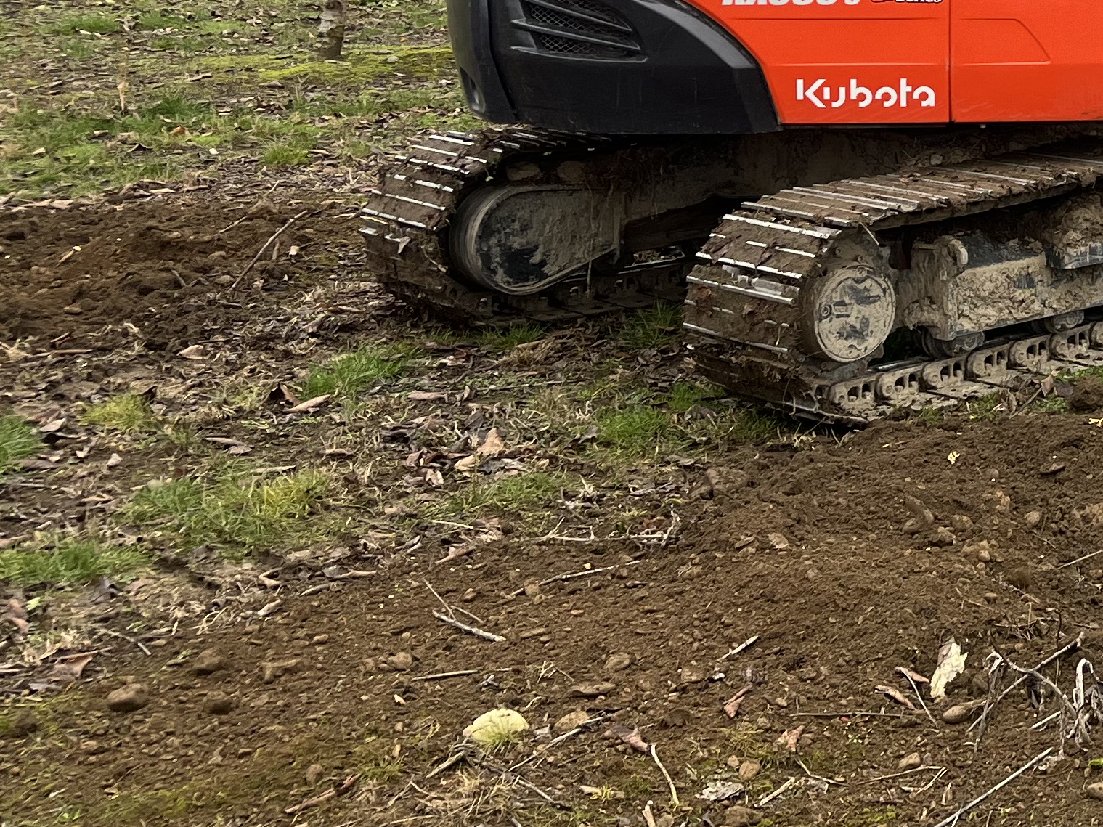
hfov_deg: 24.6
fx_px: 2198
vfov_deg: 20.3
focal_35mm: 69
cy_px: -91
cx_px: 1422
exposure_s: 1/433
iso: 50
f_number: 1.6
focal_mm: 5.1
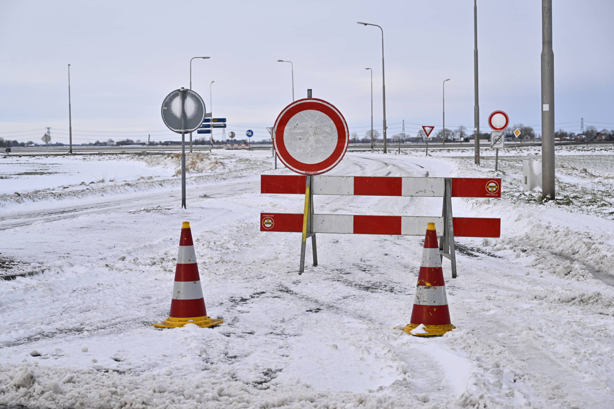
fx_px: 1057
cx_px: 307
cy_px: 204
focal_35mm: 62
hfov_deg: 32.4
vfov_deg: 21.9
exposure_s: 1/250
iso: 280
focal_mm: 62
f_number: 6.3
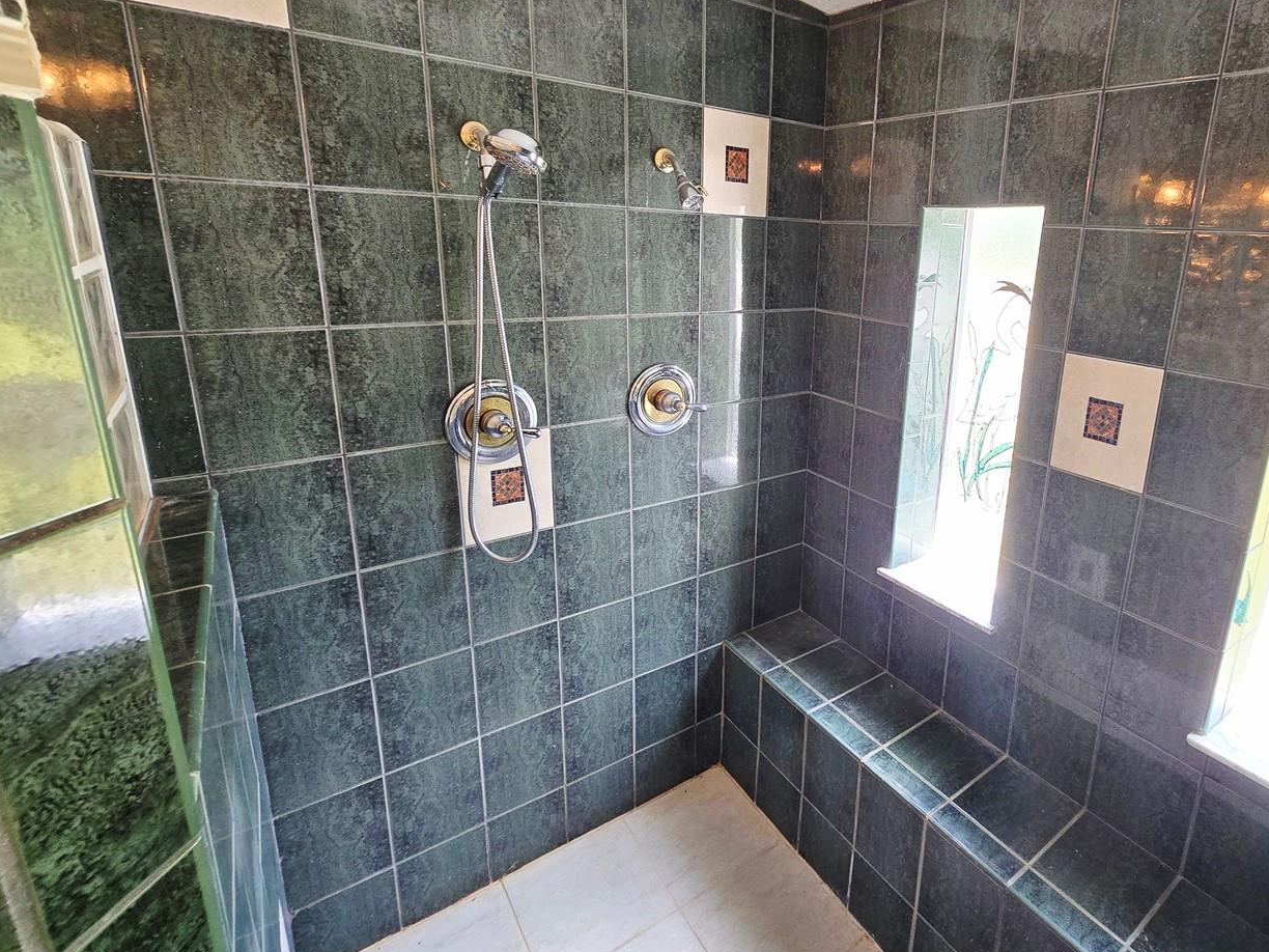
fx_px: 623
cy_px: 400
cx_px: 807
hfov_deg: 88.9
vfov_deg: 74.2
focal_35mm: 17
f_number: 2.2
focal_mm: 2.2
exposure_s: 1/60.2
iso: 100
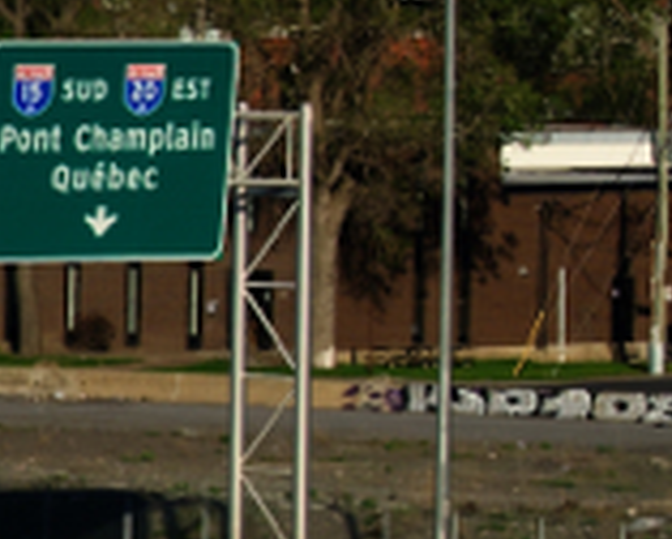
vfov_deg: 3.1
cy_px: 1016
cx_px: -2007
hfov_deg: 3.7
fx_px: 9897
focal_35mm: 497
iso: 250
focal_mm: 65
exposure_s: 1/640
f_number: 8
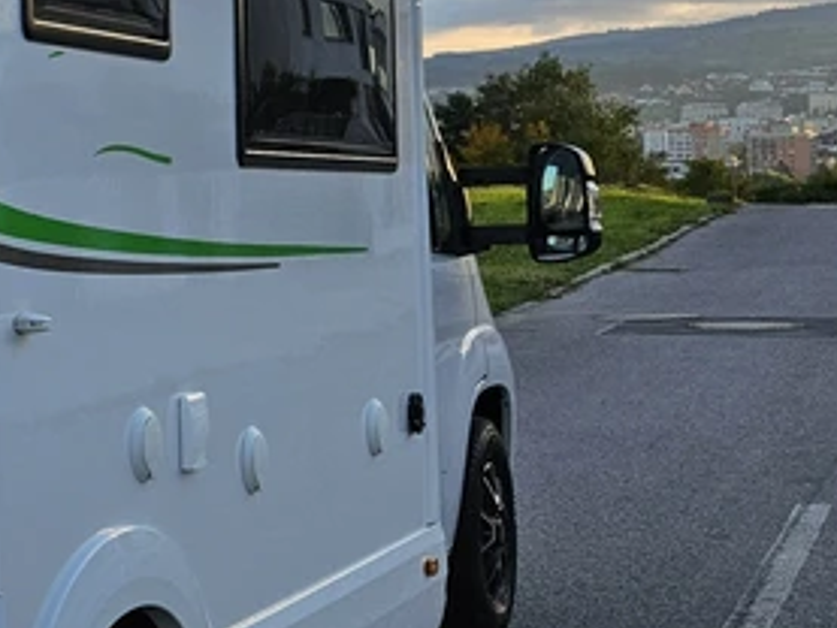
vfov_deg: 17.3
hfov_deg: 18.4
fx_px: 2056
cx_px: -641
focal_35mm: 85
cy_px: 190
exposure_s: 1/1148
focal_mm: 5.4
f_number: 1.8
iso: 40
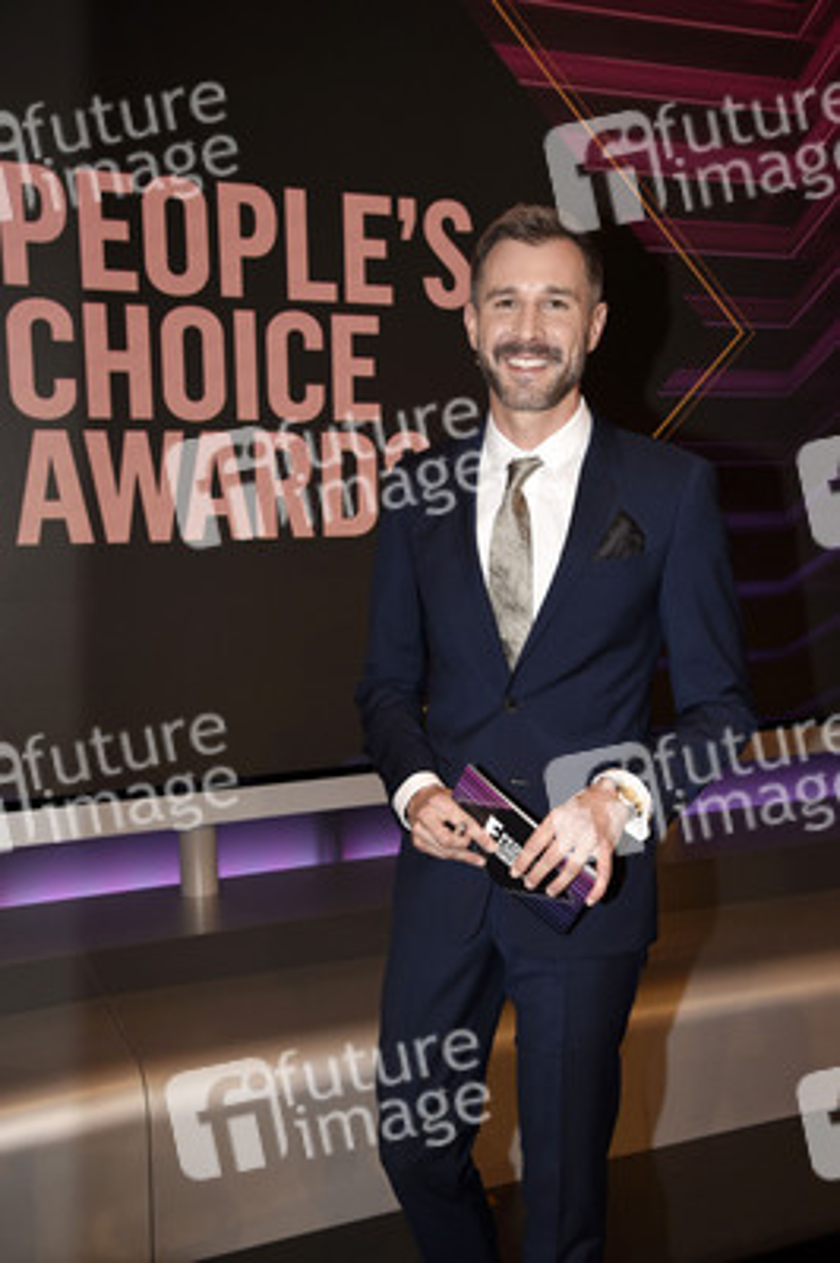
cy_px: 632
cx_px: 420
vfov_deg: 50.7
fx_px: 1332
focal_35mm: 38
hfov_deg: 35.0
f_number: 6.3
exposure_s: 1/125
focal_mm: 38
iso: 640
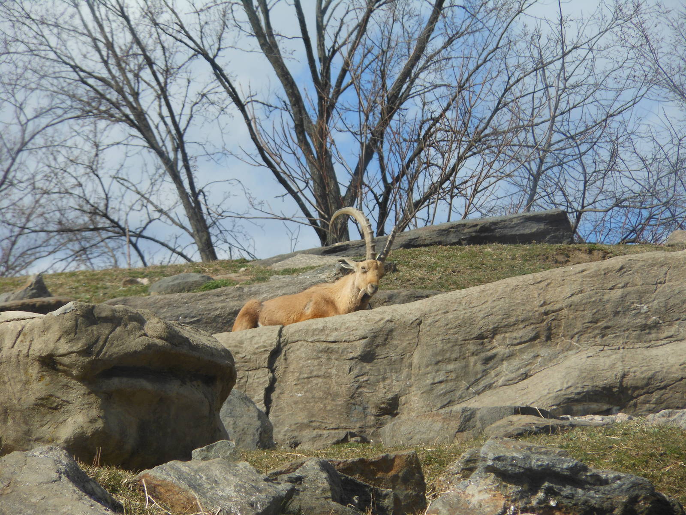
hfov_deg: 10.1
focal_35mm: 196
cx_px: 343
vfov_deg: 7.6
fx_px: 3884
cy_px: 258
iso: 80
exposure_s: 1/400
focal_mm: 35
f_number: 5.6
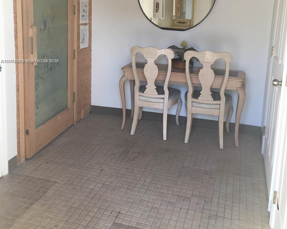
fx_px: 323
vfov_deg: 38.3
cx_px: 144
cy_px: 61
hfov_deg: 47.9
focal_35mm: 38
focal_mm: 4.15
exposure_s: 1/60
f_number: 2.2
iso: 25
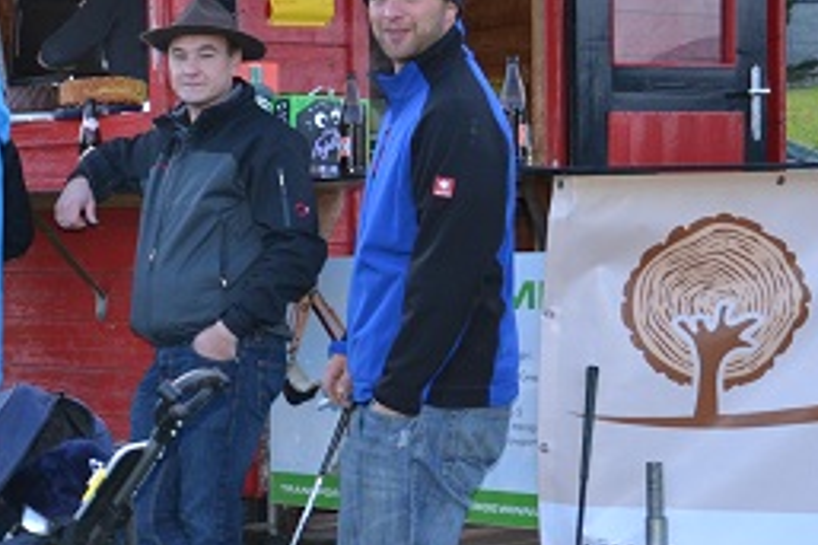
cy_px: 363
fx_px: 2203
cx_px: -35
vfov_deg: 14.1
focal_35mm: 97
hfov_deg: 20.3
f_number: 4
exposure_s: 1/125
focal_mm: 26
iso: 160
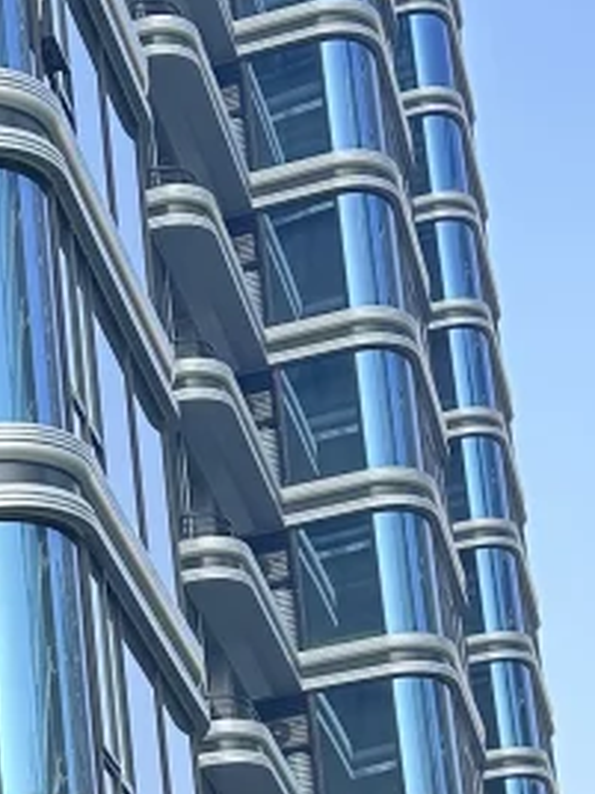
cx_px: -246
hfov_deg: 11.1
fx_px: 2956
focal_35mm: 129
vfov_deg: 14.7
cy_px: 992
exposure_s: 1/1198
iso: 80
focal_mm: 6.86
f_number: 1.78
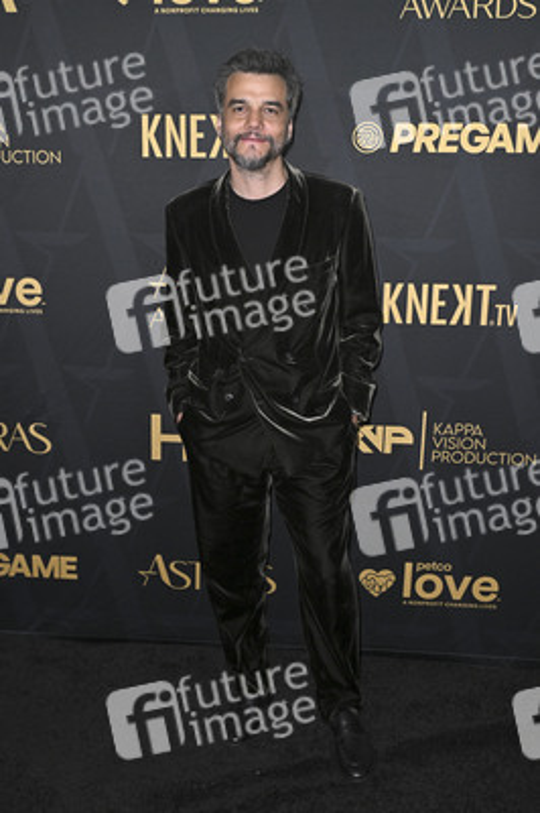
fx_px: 811
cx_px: 270
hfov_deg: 36.8
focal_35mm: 36
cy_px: 406
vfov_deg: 53.2
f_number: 5.6
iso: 2000
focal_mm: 36
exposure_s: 1/320
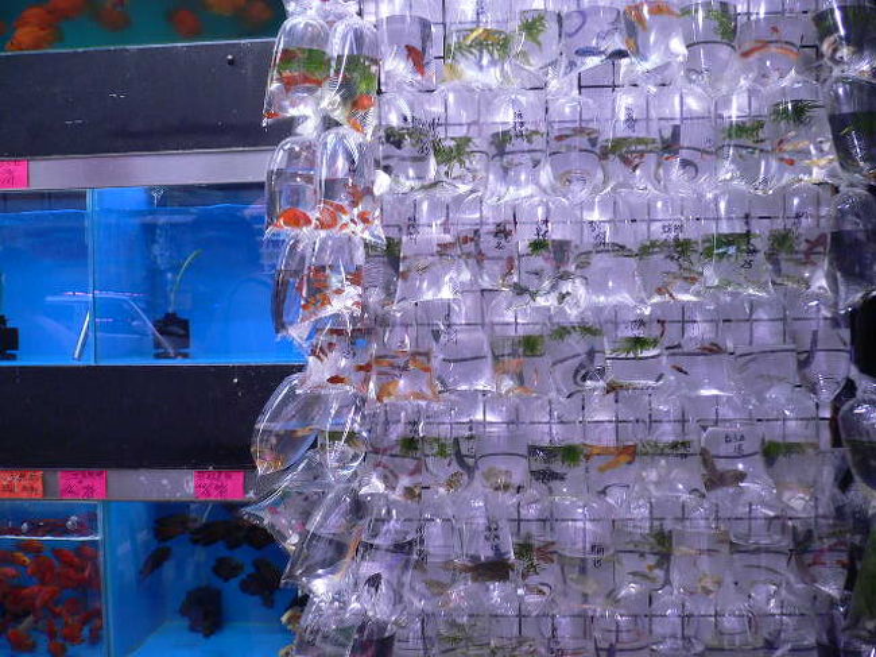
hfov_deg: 52.6
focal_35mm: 35
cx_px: 438
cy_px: 328
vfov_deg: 40.7
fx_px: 885
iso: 100
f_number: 2.8
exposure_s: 1/40
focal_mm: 5.8
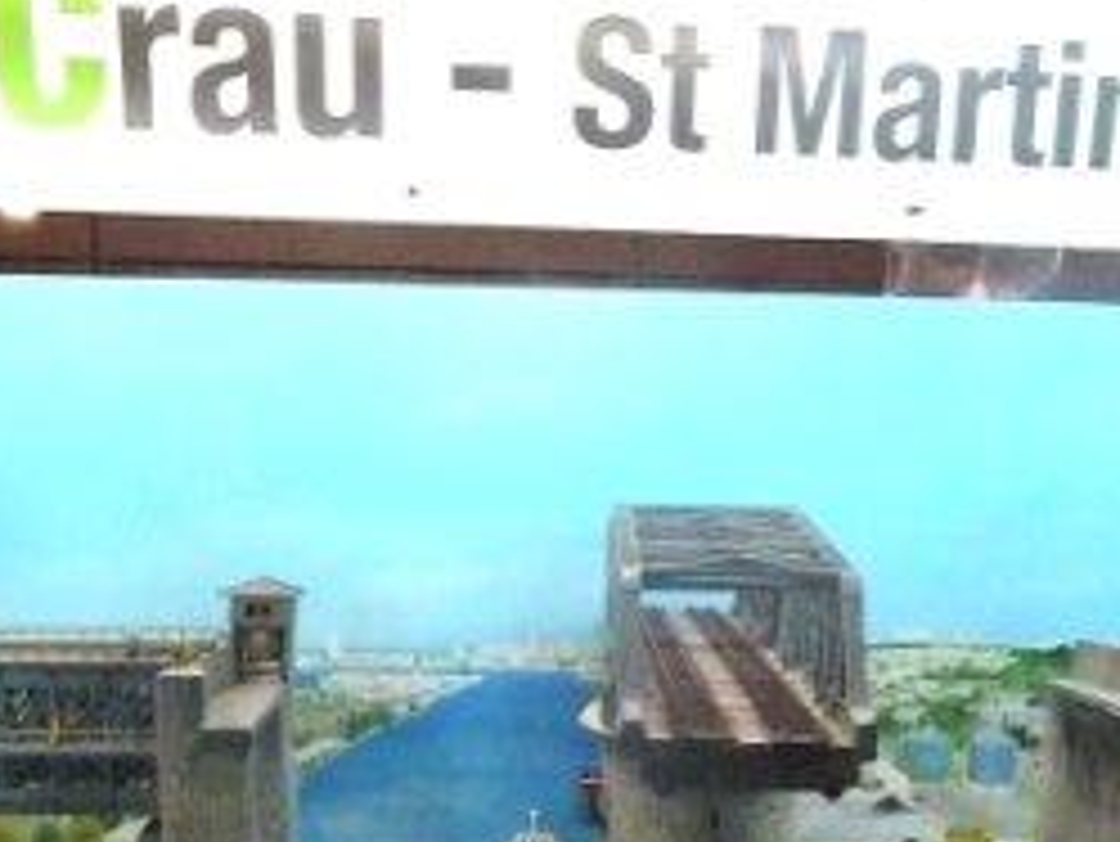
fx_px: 1457
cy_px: 648
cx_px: 625
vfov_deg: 31.5
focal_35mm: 45
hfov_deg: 42.0
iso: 2500
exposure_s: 1/200
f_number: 4
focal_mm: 4.1
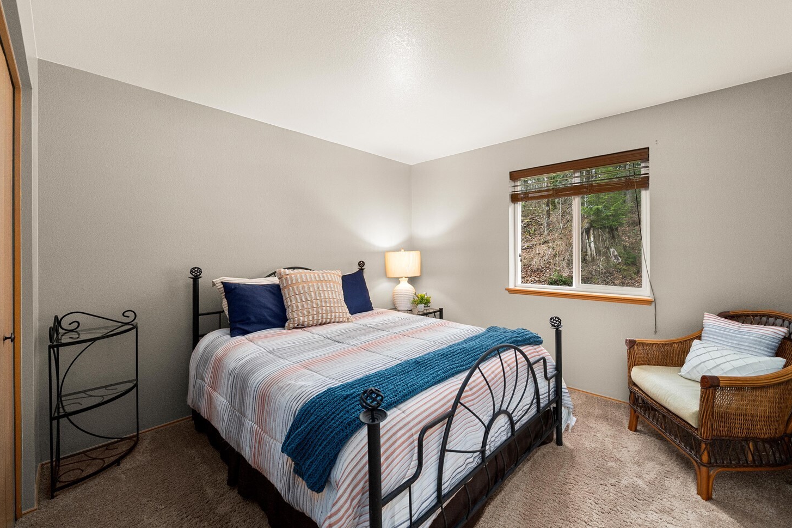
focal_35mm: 14
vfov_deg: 81.2
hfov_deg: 104.0
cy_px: 261
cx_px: 430
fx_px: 308
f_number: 6.3
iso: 1000
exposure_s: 1/8
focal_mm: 12
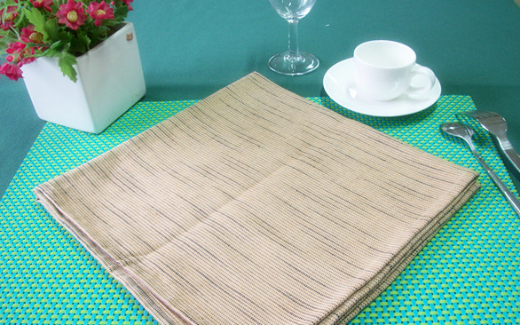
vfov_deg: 33.5
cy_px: 194
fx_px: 538
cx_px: 261
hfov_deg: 51.6
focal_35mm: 38
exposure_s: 1/10
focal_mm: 6.3
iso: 160
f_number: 3.1
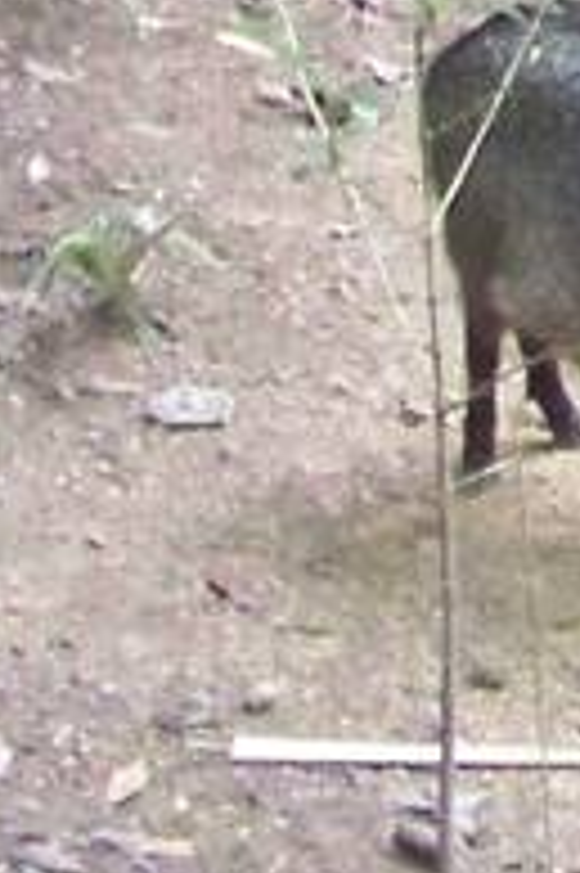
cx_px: 1385
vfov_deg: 6.6
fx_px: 7480
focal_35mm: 309
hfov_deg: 4.3
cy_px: -500
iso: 400
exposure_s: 1/15
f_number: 2.8
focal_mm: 5.85
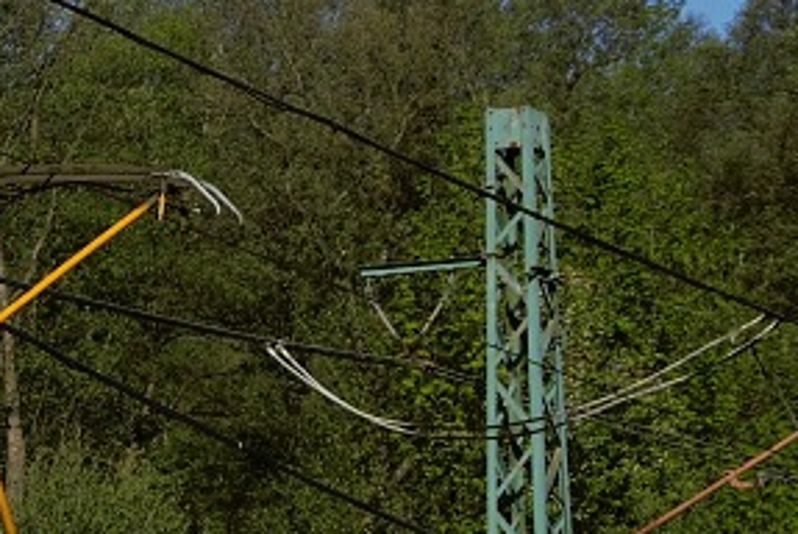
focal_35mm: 263
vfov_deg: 5.2
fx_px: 5836
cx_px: -195
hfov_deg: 7.7
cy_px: 373
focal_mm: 42
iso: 200
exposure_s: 1/1000
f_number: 8
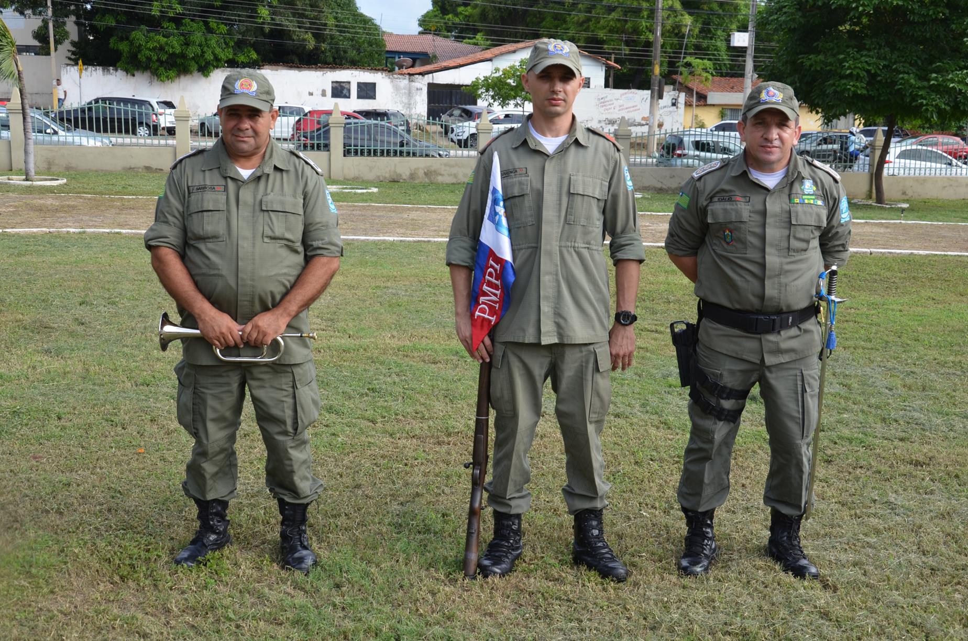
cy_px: 320
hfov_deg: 46.5
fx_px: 1127
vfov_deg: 31.8
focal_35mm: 42
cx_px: 484
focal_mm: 28
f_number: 7.1
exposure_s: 1/200
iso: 200
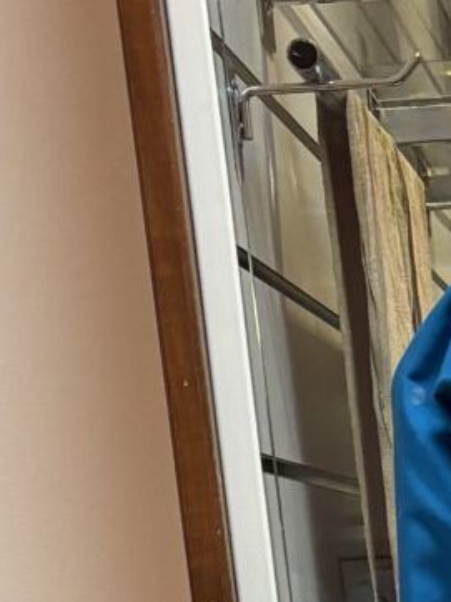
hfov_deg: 7.4
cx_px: 1178
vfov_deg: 9.9
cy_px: 1251
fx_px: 3200
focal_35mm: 184
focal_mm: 5.96
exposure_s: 1/60
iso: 160
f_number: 1.6
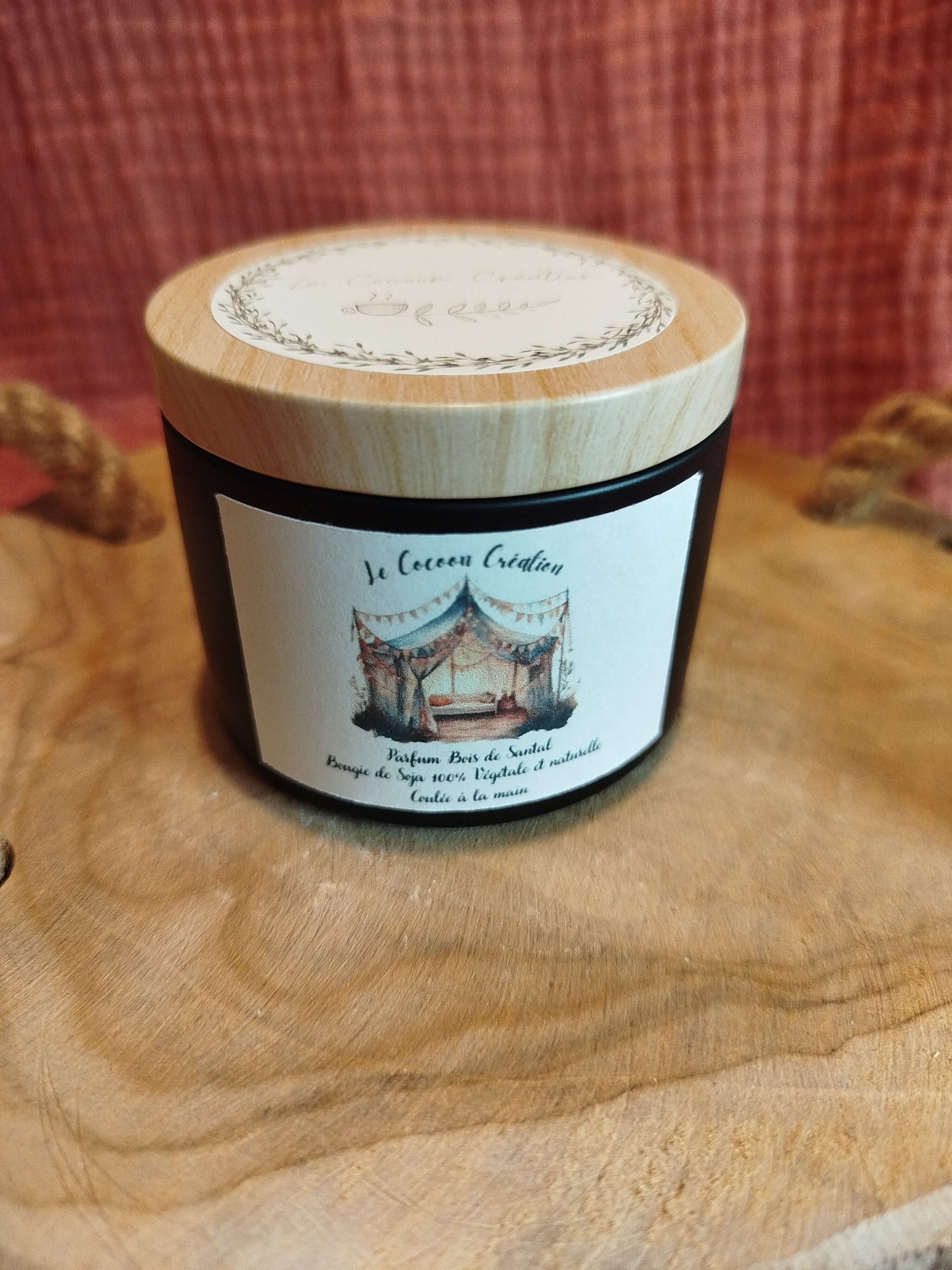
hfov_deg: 56.8
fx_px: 880
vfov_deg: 71.6
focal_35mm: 24
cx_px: 476
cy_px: 635
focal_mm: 5.31
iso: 500
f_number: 1.7
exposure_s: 1/33
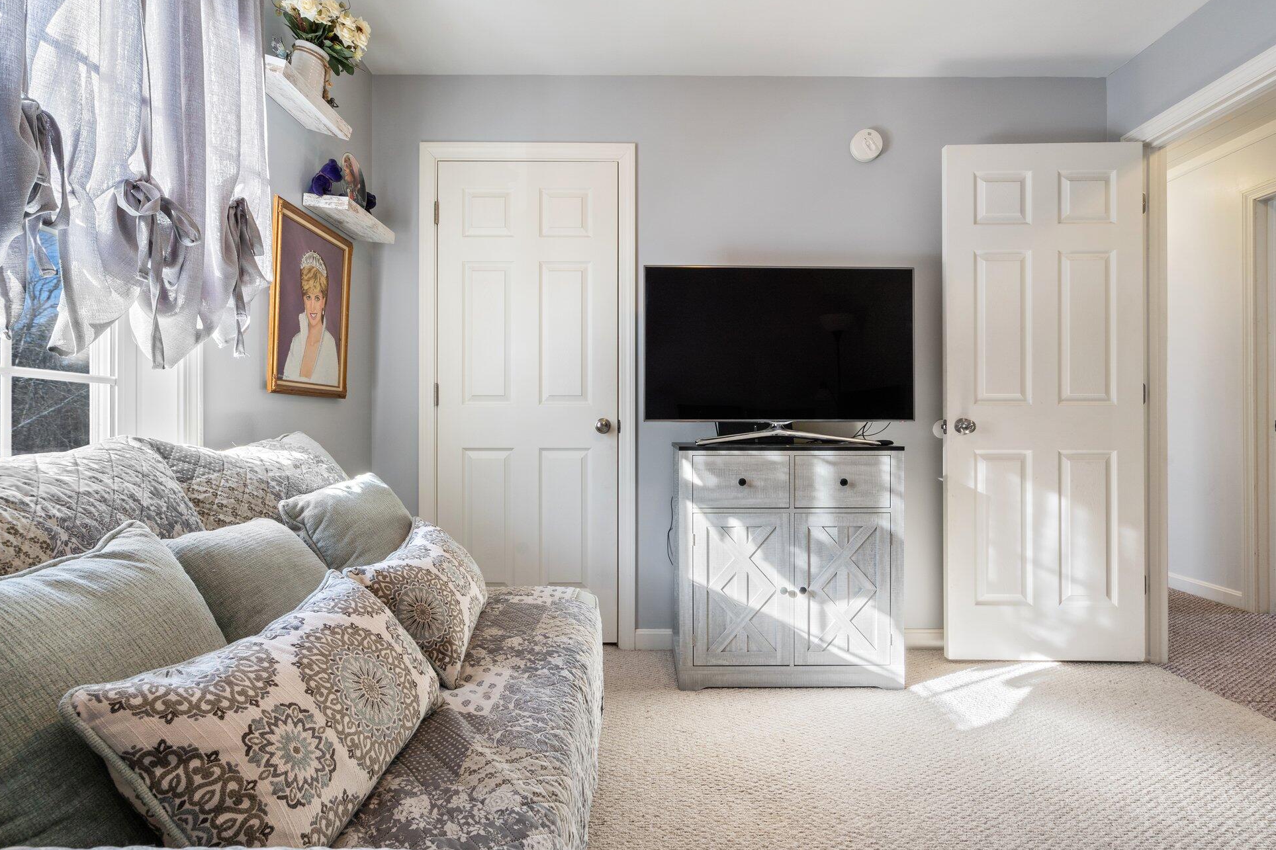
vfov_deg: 70.4
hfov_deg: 93.3
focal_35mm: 17
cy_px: 416
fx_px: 602
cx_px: 632
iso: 50
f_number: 9
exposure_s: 1/6
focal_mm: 16
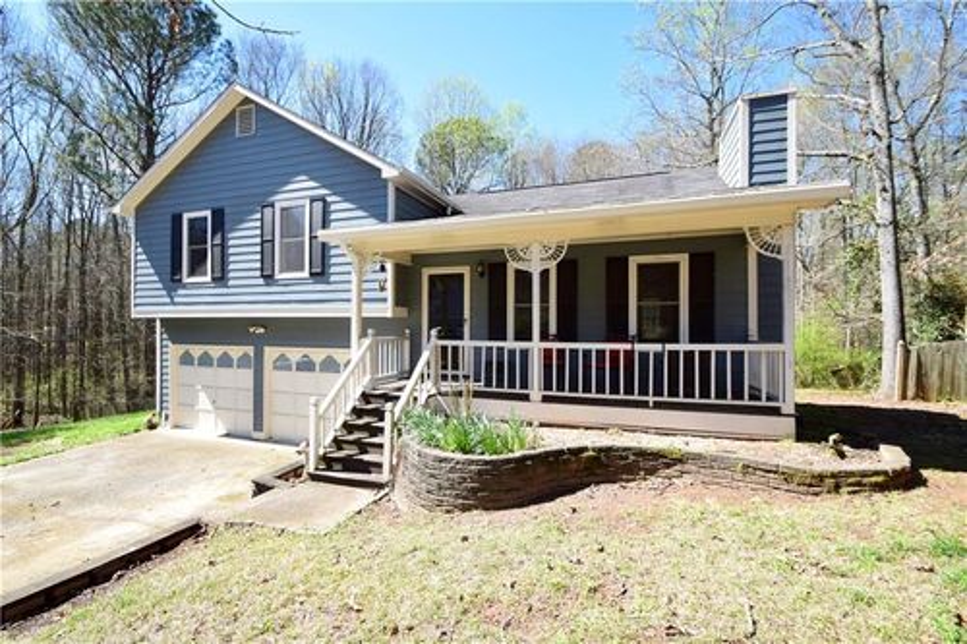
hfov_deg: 100.4
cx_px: 484
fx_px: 403
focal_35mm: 15
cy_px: 322
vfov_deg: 77.3
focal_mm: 10
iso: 400
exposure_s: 1/250
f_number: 10
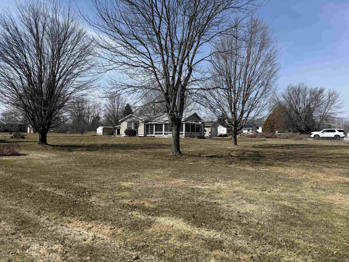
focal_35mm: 24
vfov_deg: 56.8
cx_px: 174
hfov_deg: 71.6
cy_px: 131
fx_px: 242
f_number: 1.78
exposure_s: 1/4975
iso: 80
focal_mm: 6.76
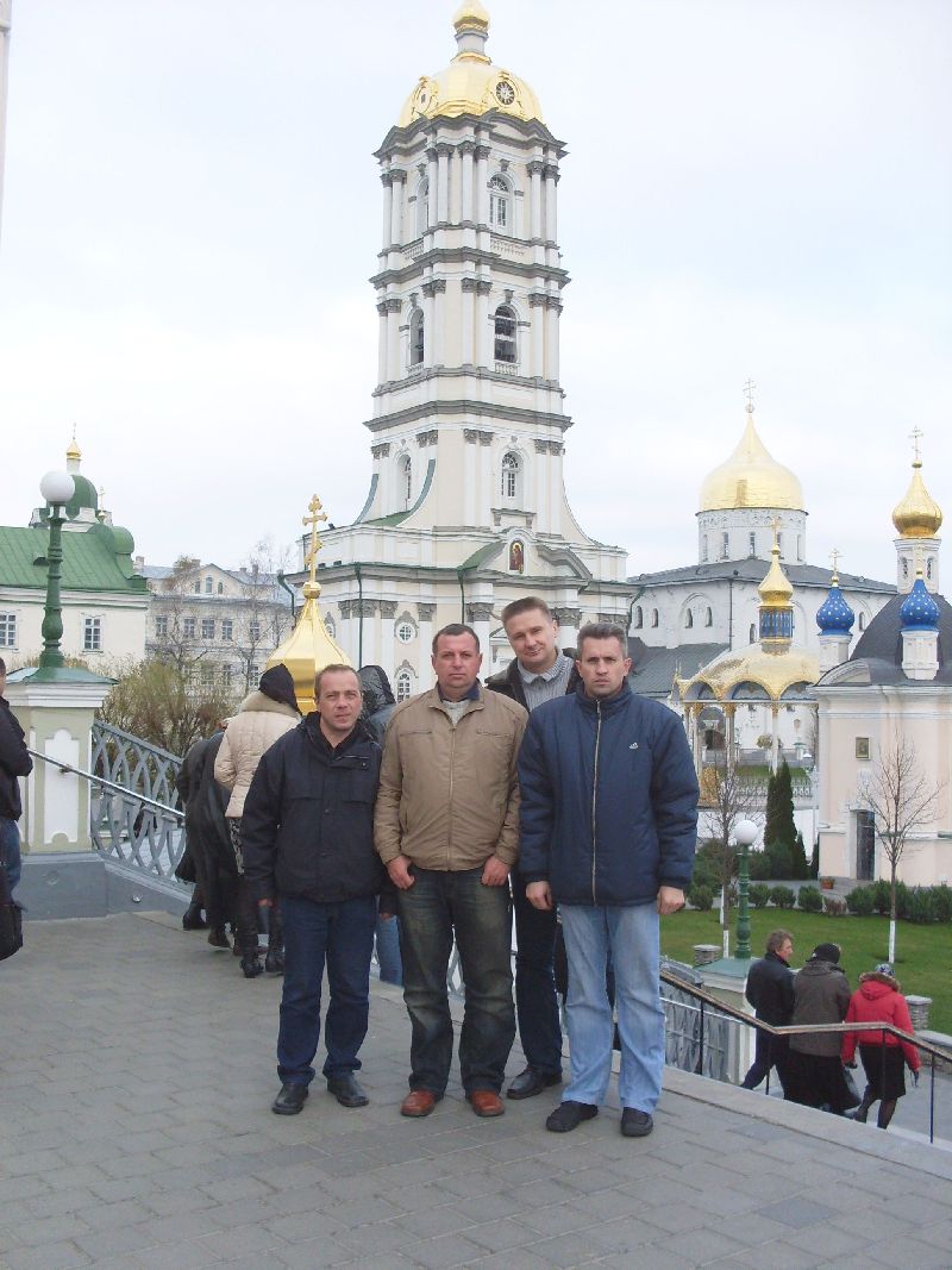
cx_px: 476
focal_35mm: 38
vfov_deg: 49.0
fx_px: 1394
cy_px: 635
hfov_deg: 37.7
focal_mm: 6.3
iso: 80
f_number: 2.8
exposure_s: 1/250
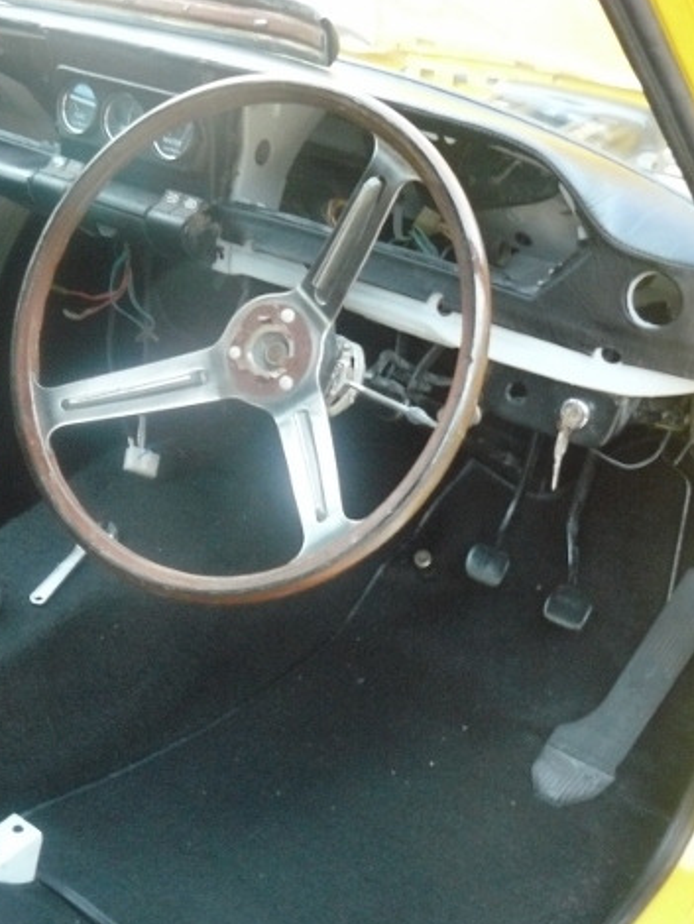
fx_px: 1309
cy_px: 464
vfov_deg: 38.9
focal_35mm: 49
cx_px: 128
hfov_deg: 29.0
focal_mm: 6
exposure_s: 1/10
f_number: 2.8
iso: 400
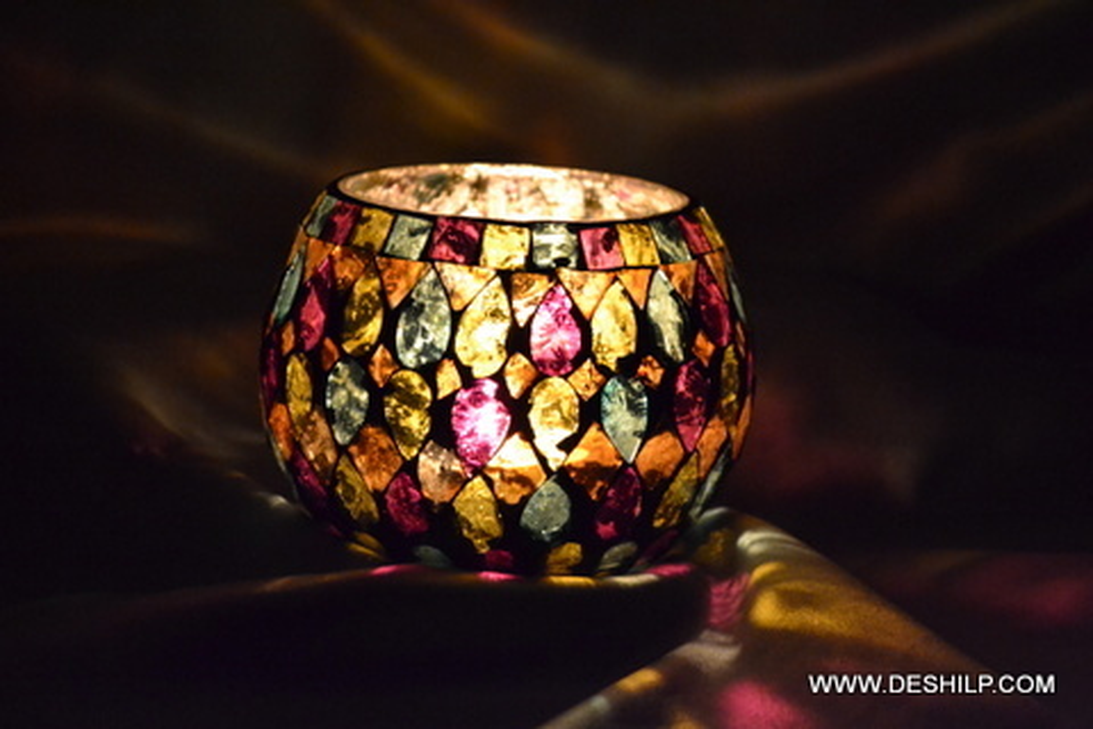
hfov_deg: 24.6
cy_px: 364
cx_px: 546
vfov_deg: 16.6
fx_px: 2505
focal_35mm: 82
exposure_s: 1/15
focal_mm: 55
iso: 3200
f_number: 5.6
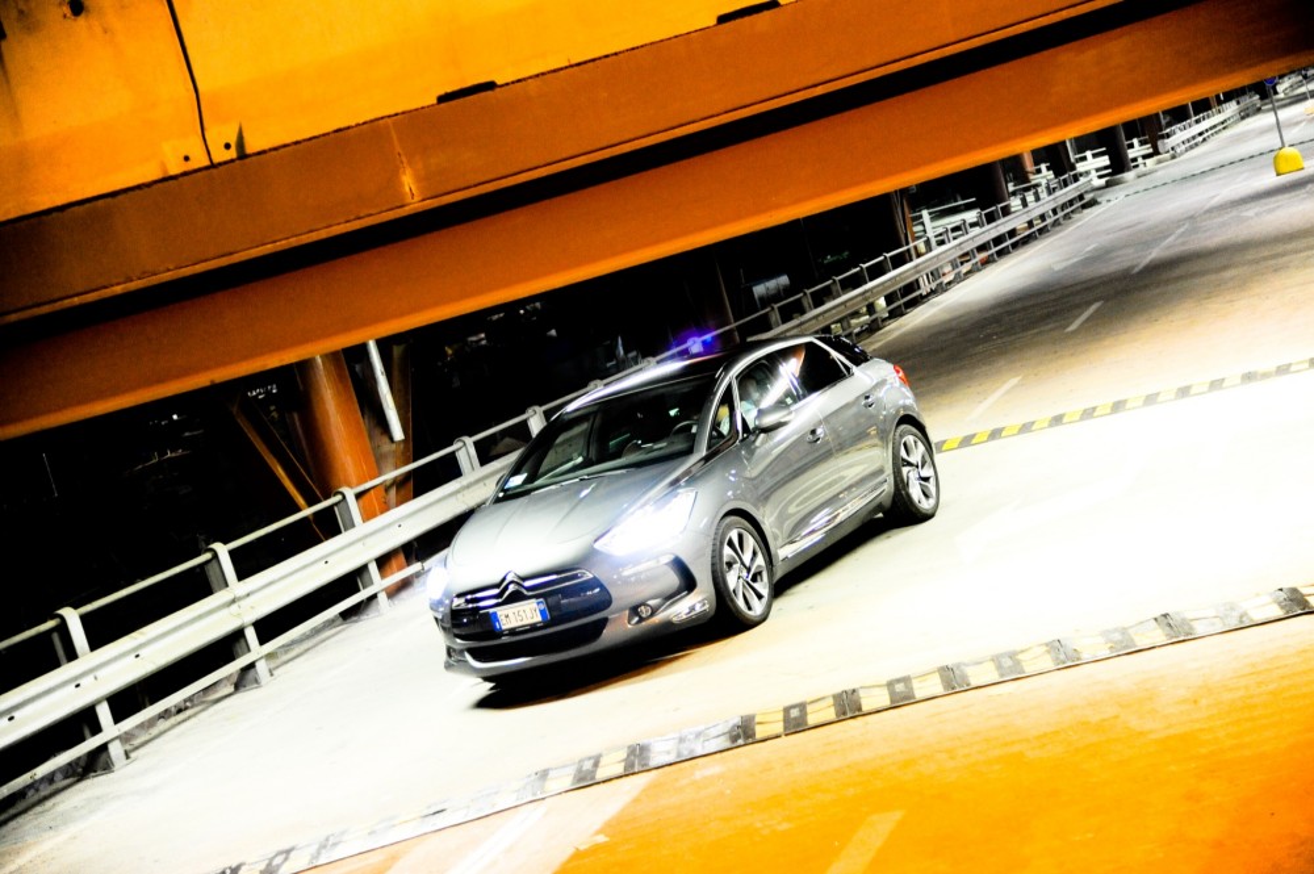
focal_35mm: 66
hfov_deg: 30.5
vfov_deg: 20.6
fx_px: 2407
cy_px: 437
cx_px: 657
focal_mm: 66
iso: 3200
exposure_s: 1/25
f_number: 4
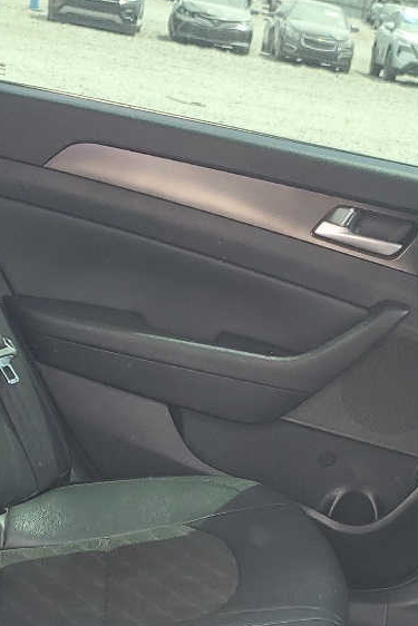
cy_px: 610
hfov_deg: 17.7
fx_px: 1340
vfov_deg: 25.2
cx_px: 290
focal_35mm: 77
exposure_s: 1/100
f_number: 1.5
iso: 52
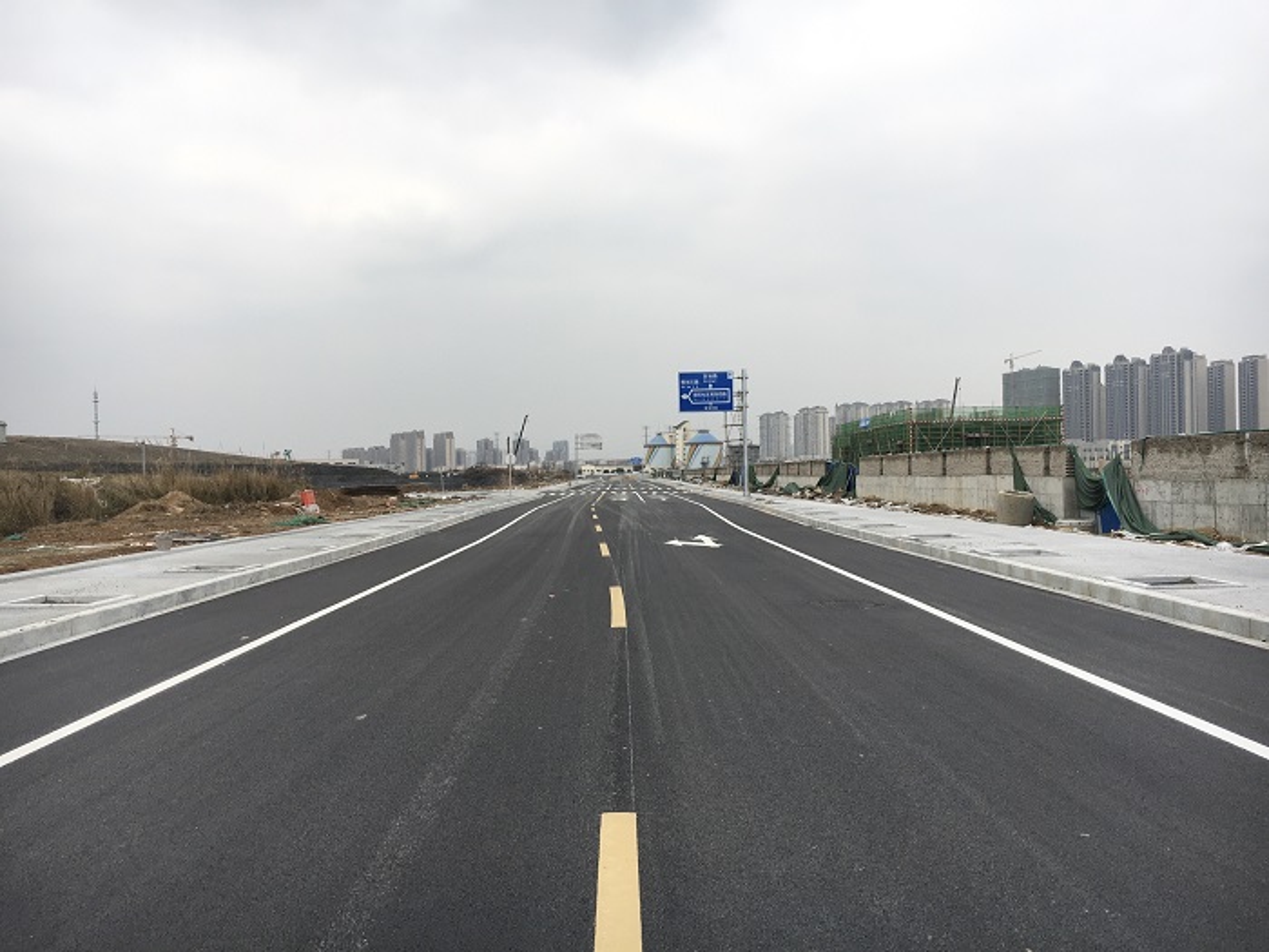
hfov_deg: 61.7
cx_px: 634
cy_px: 476
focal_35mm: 29
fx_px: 1063
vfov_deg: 48.2
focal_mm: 4.15
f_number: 2.2
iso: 25
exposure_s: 1/610
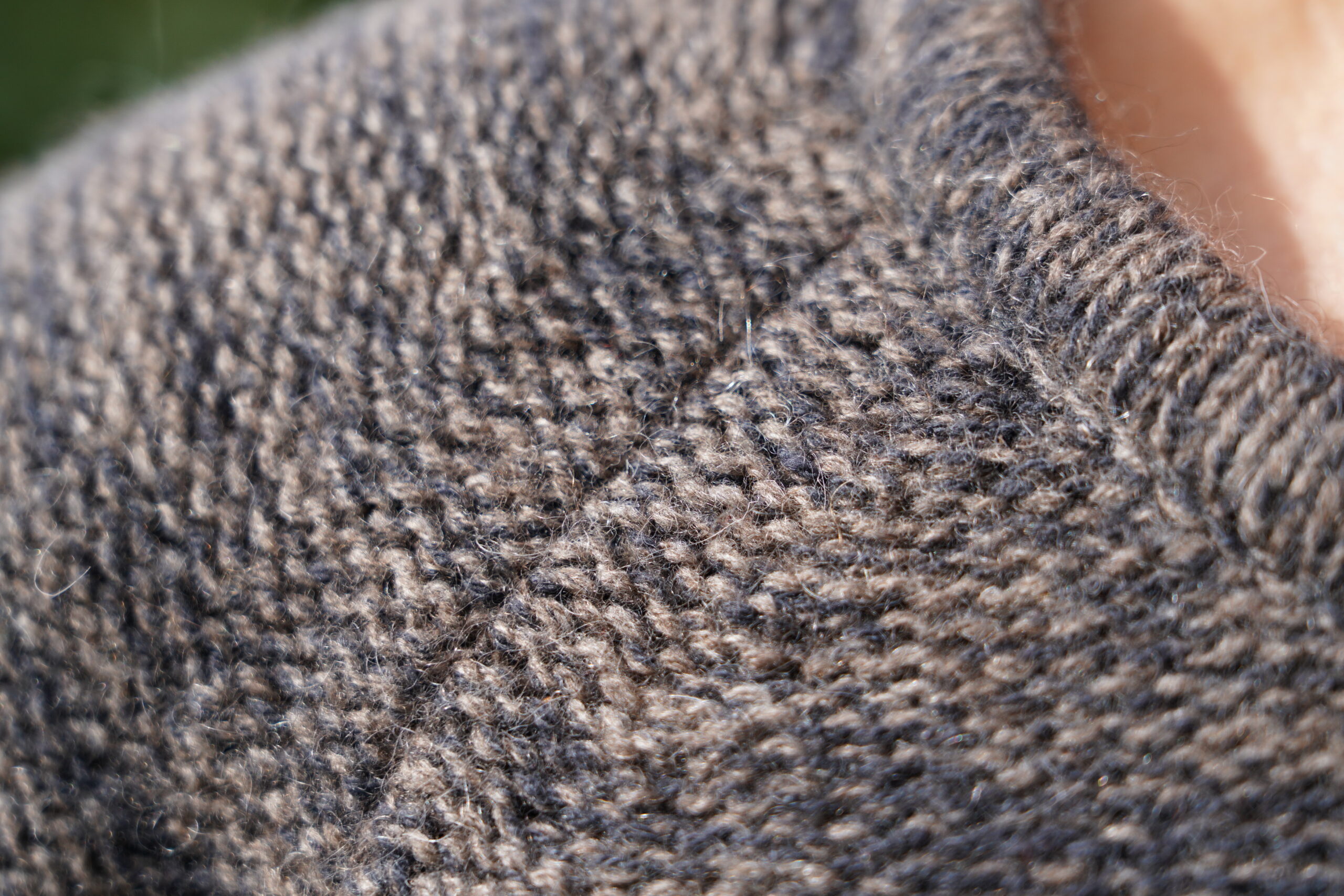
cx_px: 672
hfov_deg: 19.5
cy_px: 448
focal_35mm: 105
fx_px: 3920
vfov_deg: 13.0
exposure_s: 1/1000
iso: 500
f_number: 6.3
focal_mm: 105
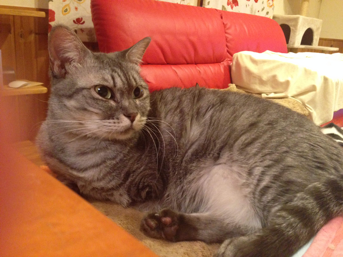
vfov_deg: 42.9
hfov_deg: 55.4
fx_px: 327
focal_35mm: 33
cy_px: 128
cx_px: 172
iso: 400
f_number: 2.4
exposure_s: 1/15
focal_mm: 4.12
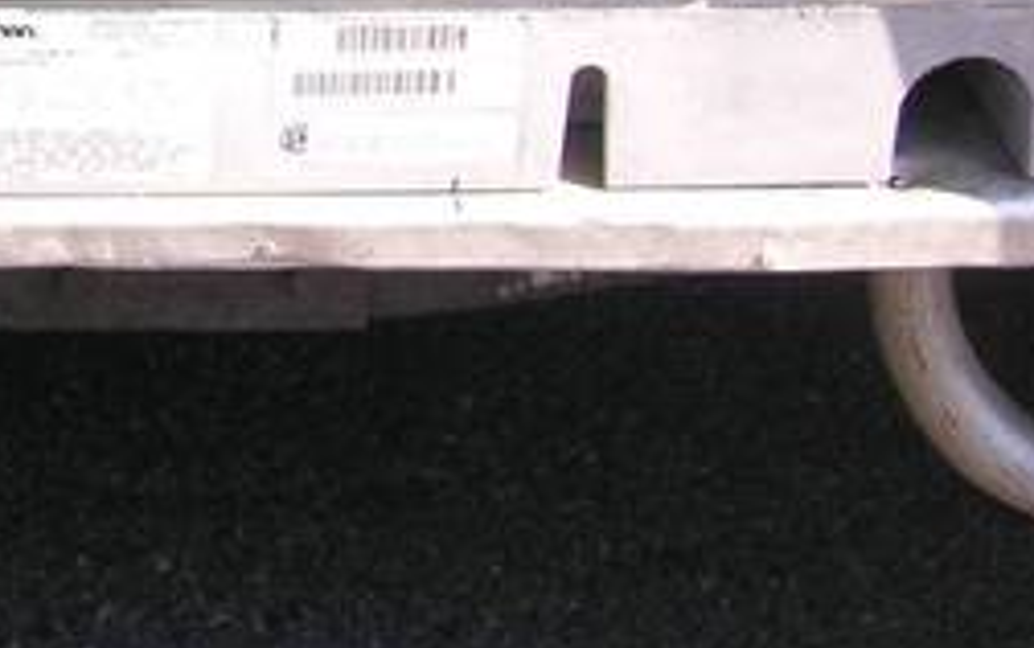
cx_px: -427
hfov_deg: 15.5
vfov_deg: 10.0
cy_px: -451
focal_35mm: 126
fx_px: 3554
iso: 50
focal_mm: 6.1
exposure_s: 1/250
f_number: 2.8
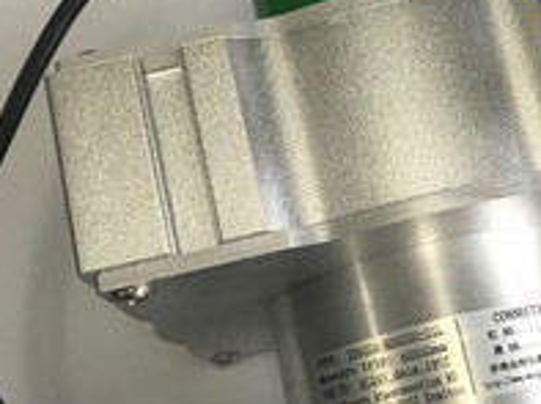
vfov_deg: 22.9
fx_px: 998
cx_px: 393
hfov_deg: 29.9
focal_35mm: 64
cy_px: 202
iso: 32
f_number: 1.8
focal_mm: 3.99
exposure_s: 1/33
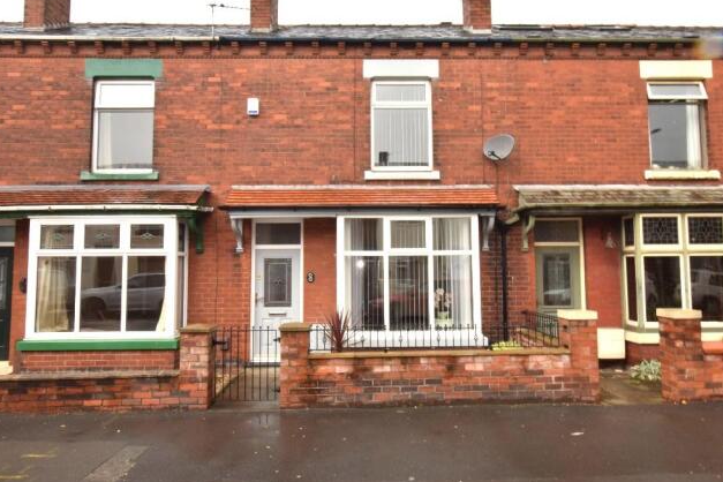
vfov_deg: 54.1
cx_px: 371
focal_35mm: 24
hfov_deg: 74.8
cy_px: 234
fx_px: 472
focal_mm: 15
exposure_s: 1/20
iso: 100
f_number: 25
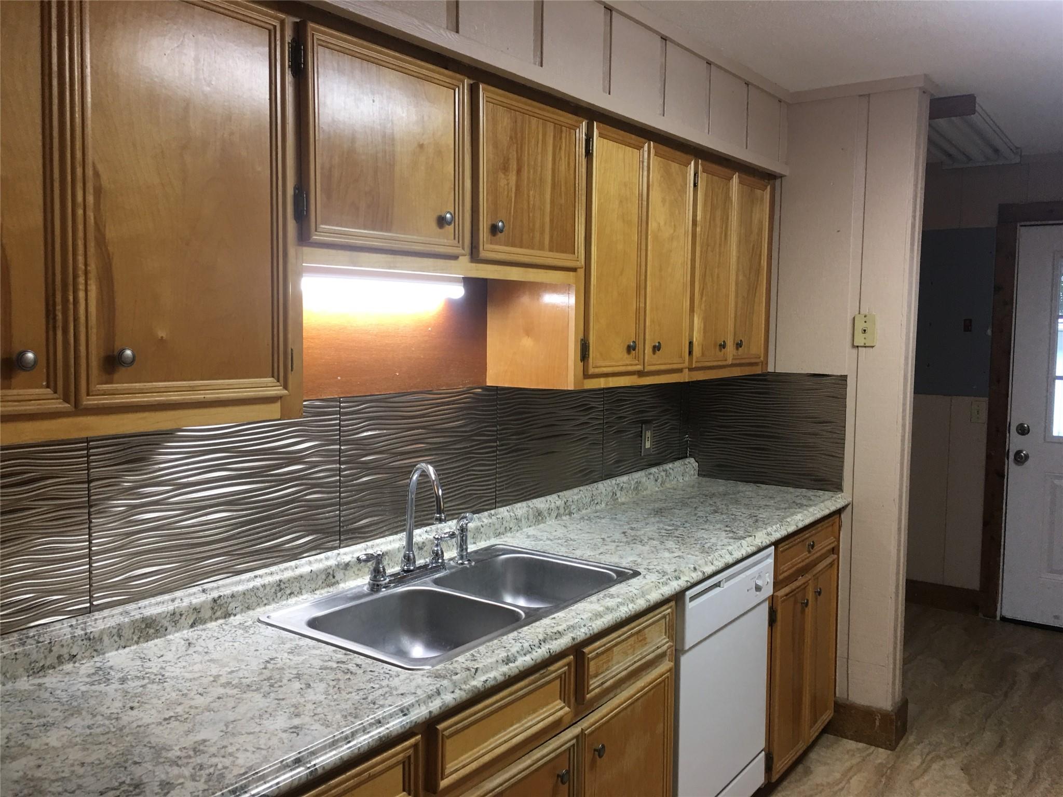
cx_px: 532
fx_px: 891
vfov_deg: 48.2
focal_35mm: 29
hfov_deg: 61.7
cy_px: 398
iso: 40
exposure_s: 1/30
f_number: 2.2
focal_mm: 4.15
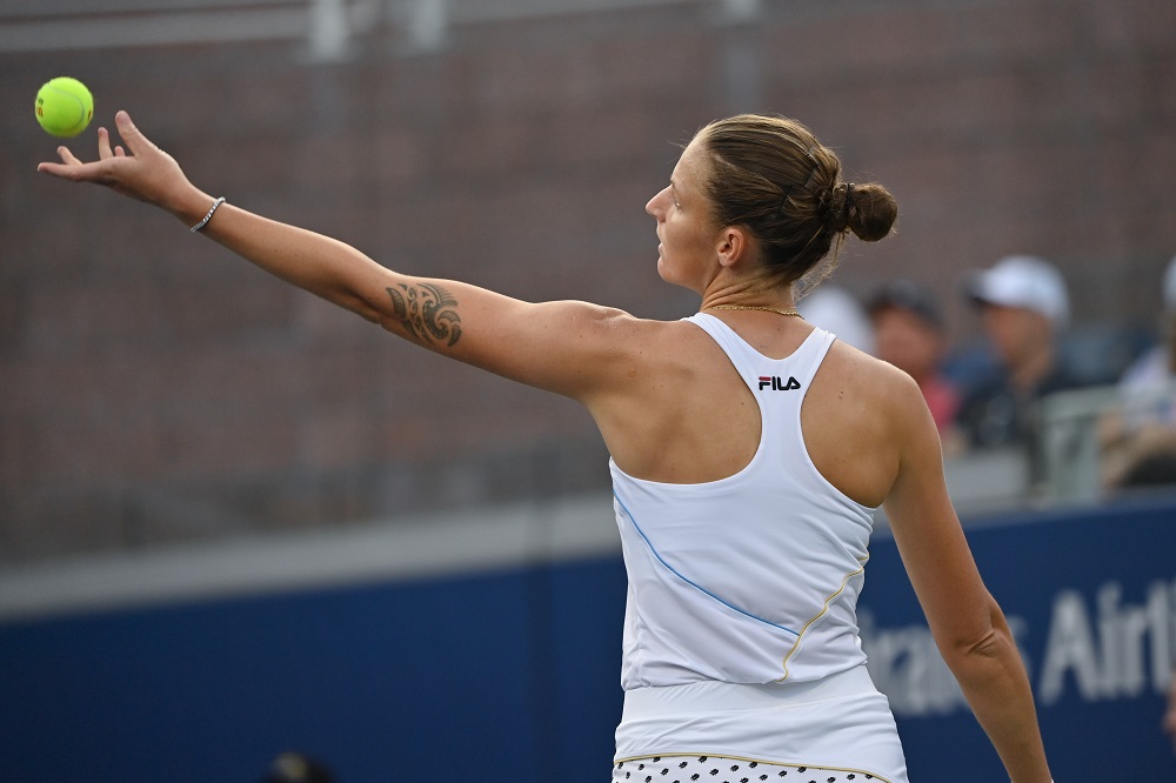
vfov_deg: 5.3
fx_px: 8490
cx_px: 588
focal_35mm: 260
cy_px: 392
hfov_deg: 7.9
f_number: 4
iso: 1000
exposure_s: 1/1250
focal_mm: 260
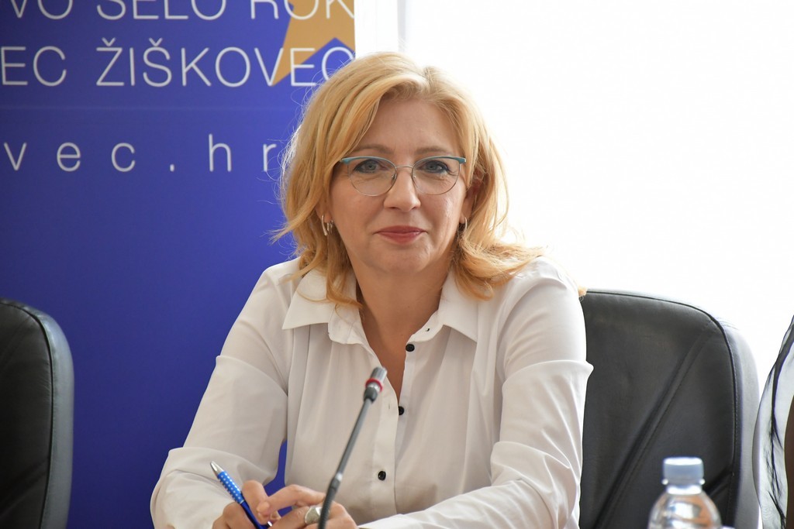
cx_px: 397
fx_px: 4036
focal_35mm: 183
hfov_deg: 11.2
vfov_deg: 7.5
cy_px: 264
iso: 3200
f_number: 5.6
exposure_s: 1/200
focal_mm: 122
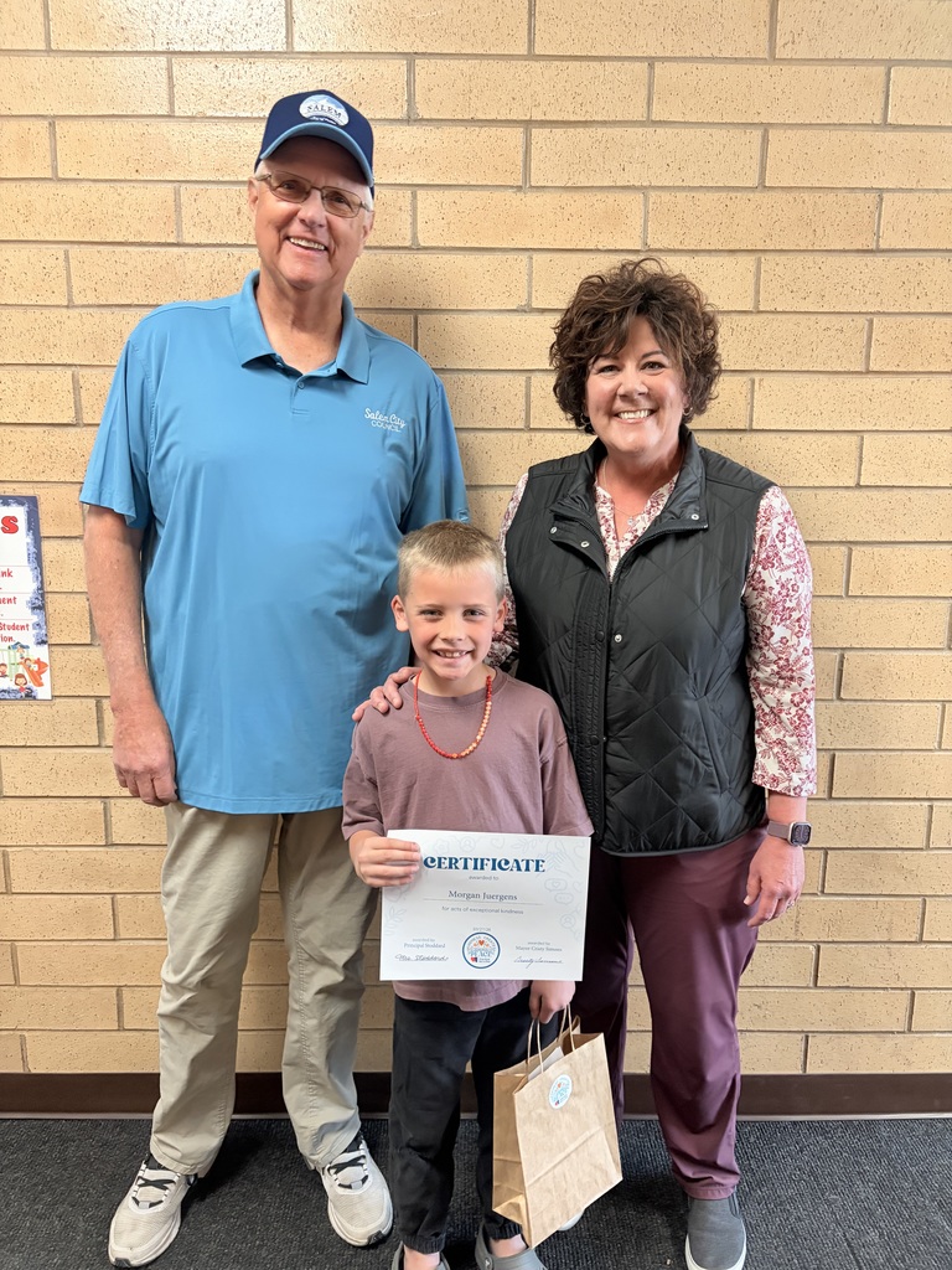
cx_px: 476
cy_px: 635
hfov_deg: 53.1
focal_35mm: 26
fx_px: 953
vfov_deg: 67.3
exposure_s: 1/60
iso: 320
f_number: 1.6
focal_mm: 5.96
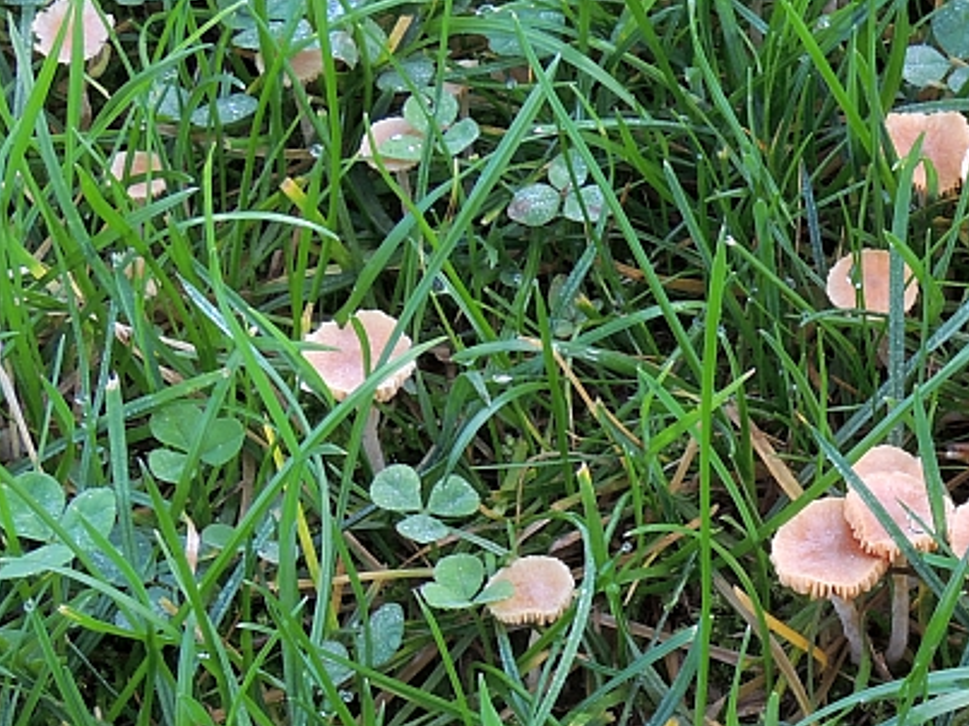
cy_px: 760
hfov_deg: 15.2
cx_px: 1044
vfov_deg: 11.5
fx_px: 3554
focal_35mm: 127
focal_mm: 8.9
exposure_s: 1/15
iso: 100
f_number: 8
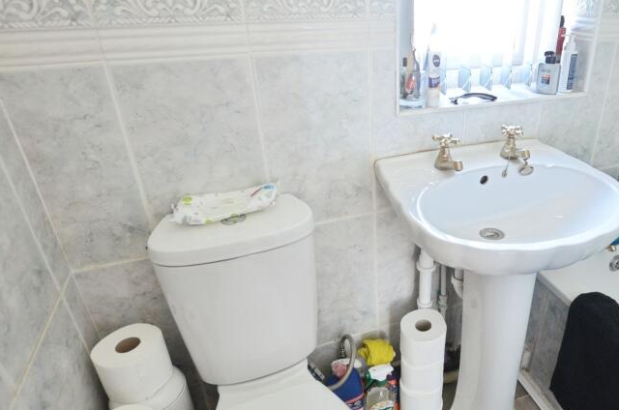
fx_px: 412
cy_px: 201
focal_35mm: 24
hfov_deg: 71.5
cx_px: 416
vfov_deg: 52.9
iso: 800
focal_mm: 10
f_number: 3.5
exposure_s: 1/50
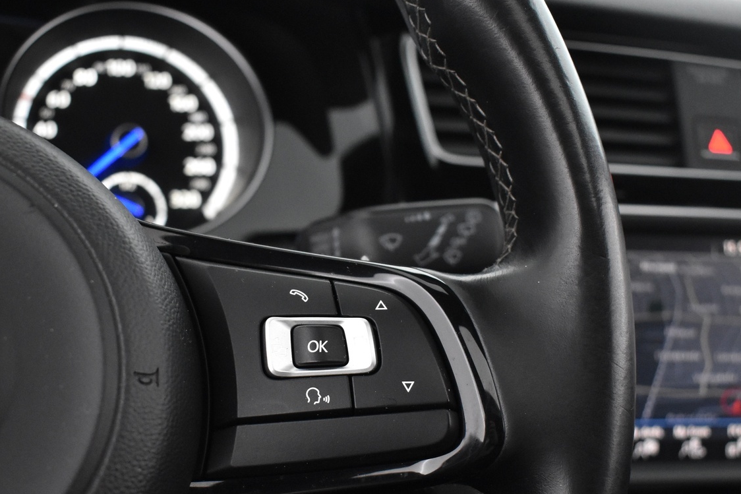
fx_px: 1023
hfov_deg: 39.7
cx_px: 322
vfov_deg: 26.9
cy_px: 349
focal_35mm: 50
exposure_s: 1/40
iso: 2800
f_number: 3.8
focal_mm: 23
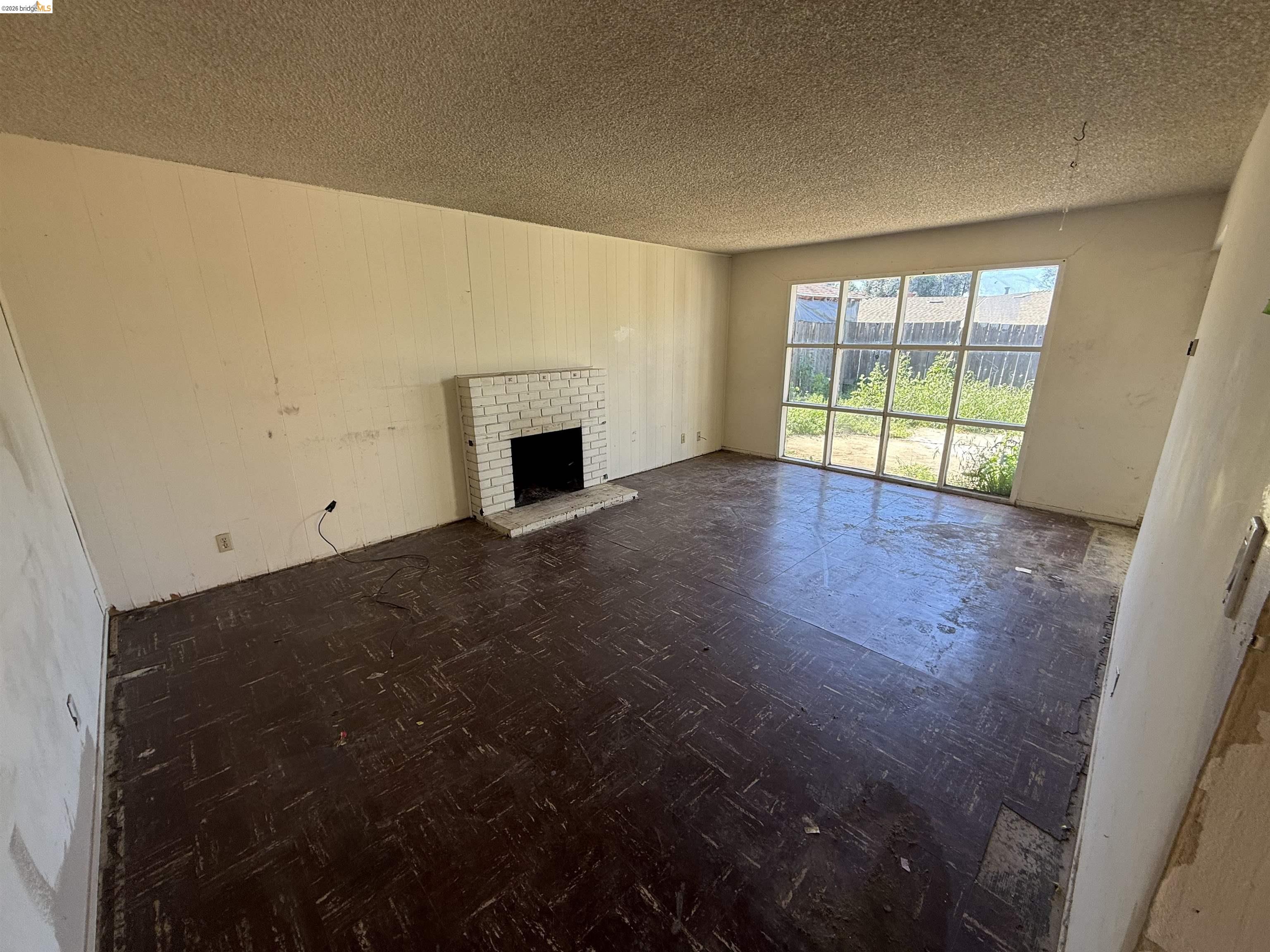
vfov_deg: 85.7
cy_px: 476
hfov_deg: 102.1
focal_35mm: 14
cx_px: 635
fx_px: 514
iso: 50
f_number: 2.2
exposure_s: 1/99
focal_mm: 2.22
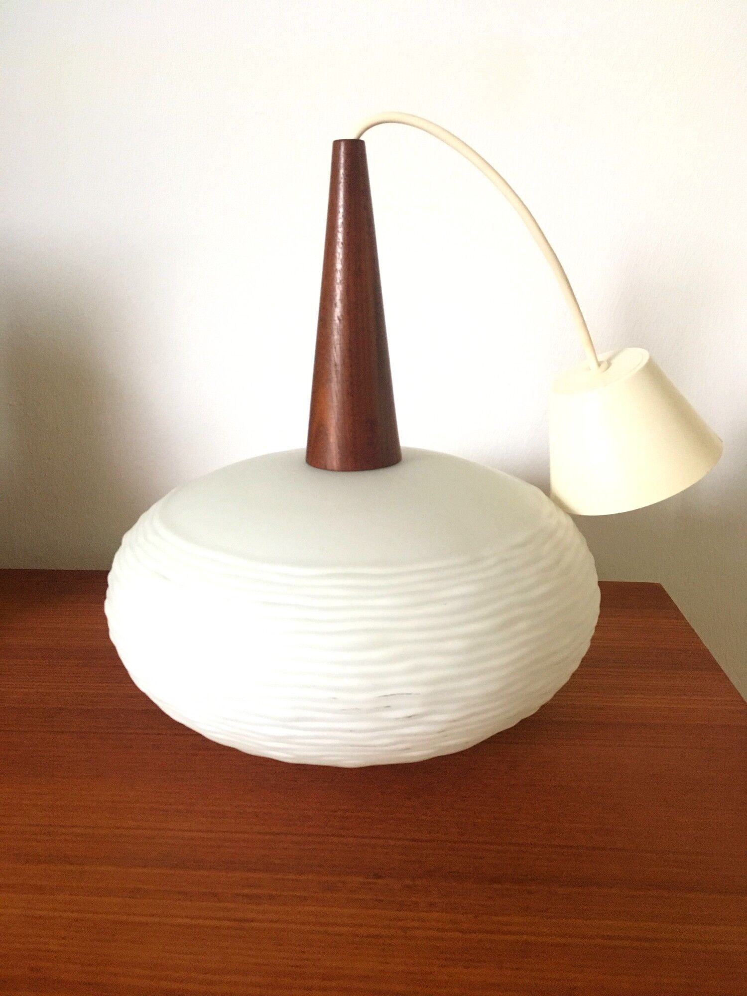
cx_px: 374
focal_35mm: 29
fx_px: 834
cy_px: 498
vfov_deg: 61.7
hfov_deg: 48.2
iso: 200
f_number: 2.2
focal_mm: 4.15
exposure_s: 1/17
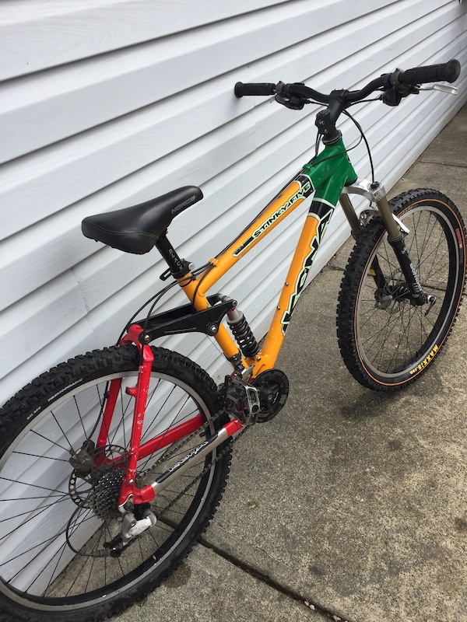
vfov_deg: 61.7
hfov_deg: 48.2
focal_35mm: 29
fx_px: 522
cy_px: 311
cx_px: 234
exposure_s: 1/682
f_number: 2.2
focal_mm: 4.15
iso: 32
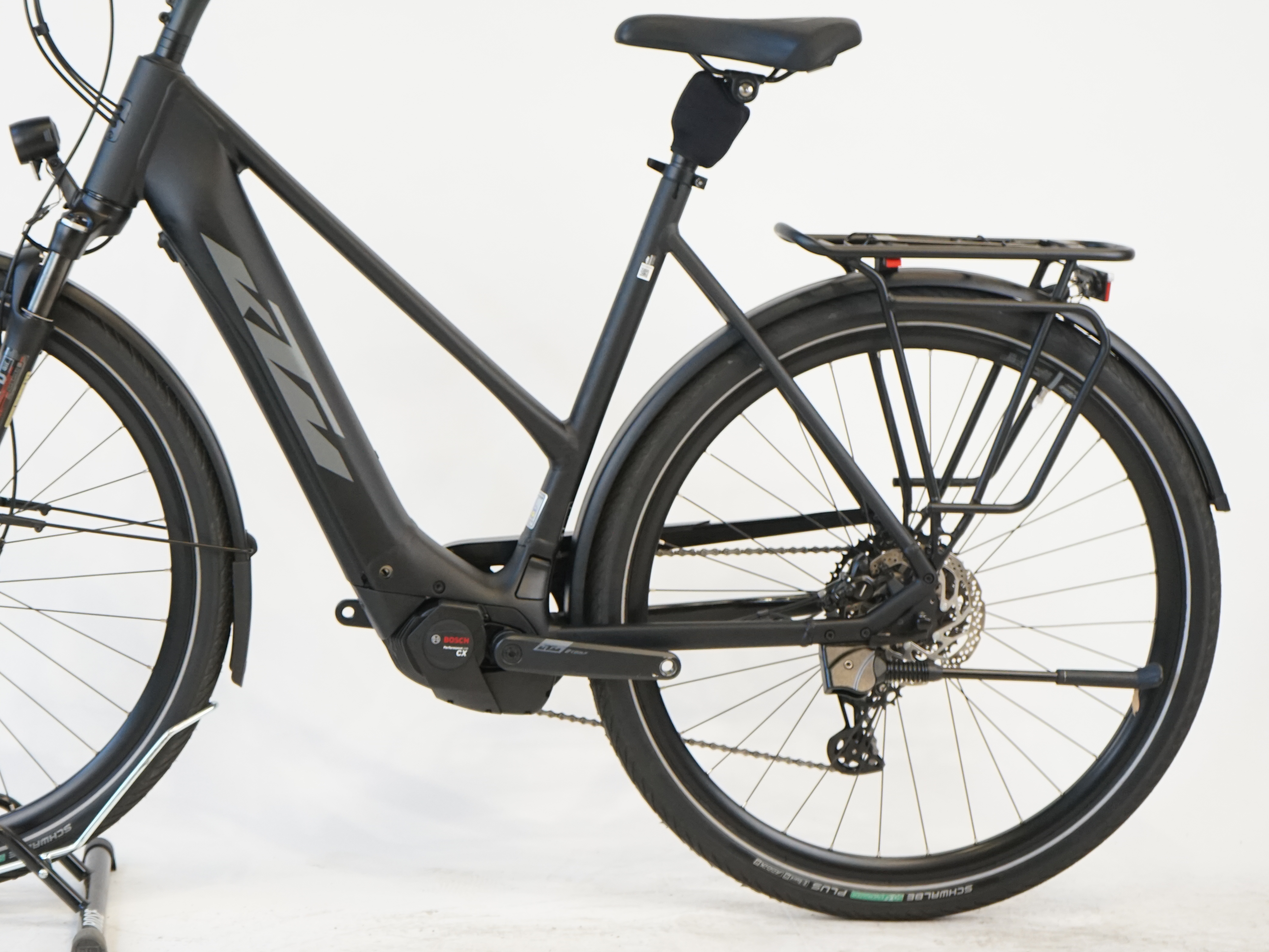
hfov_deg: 24.0
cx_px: 401
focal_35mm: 81
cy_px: 365
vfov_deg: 18.2
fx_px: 2970
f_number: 5.6
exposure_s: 1/200
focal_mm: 59
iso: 2000
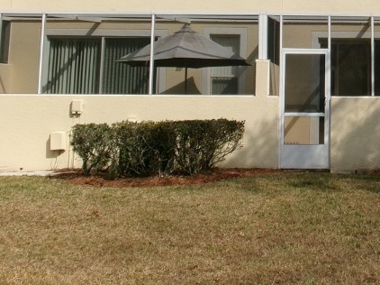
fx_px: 746
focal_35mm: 68
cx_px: 379
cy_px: -11
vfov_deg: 20.8
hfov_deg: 27.0
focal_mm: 5.1
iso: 100
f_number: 10.8
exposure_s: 1/250
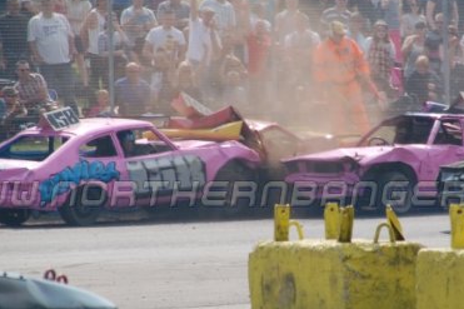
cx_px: 299
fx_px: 6673
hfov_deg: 4.0
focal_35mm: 518
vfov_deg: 2.7
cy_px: 198
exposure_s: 1/1000
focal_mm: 200
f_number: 6.3
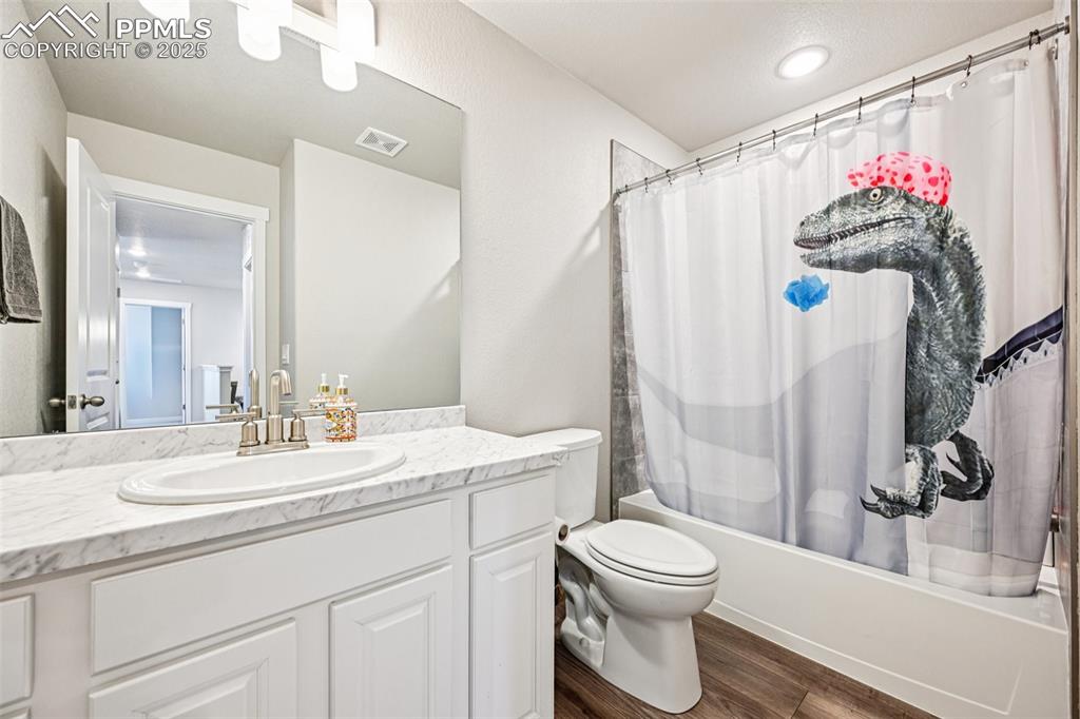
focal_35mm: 14
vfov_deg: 81.2
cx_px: 540
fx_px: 420
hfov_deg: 104.3
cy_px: 360
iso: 400
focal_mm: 14
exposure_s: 1/8
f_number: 8
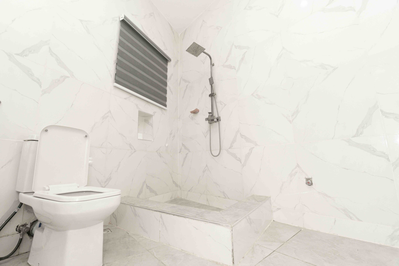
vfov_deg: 77.2
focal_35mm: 15
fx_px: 166
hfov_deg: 100.4
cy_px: 133
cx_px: 200
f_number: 5.6
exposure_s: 1/160
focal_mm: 15
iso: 1000
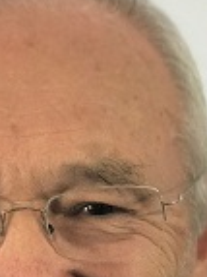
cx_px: 35
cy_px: 306
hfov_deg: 9.2
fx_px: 1278
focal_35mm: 160
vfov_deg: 12.2
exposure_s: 1/60
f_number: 2.8
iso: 200
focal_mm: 6.6
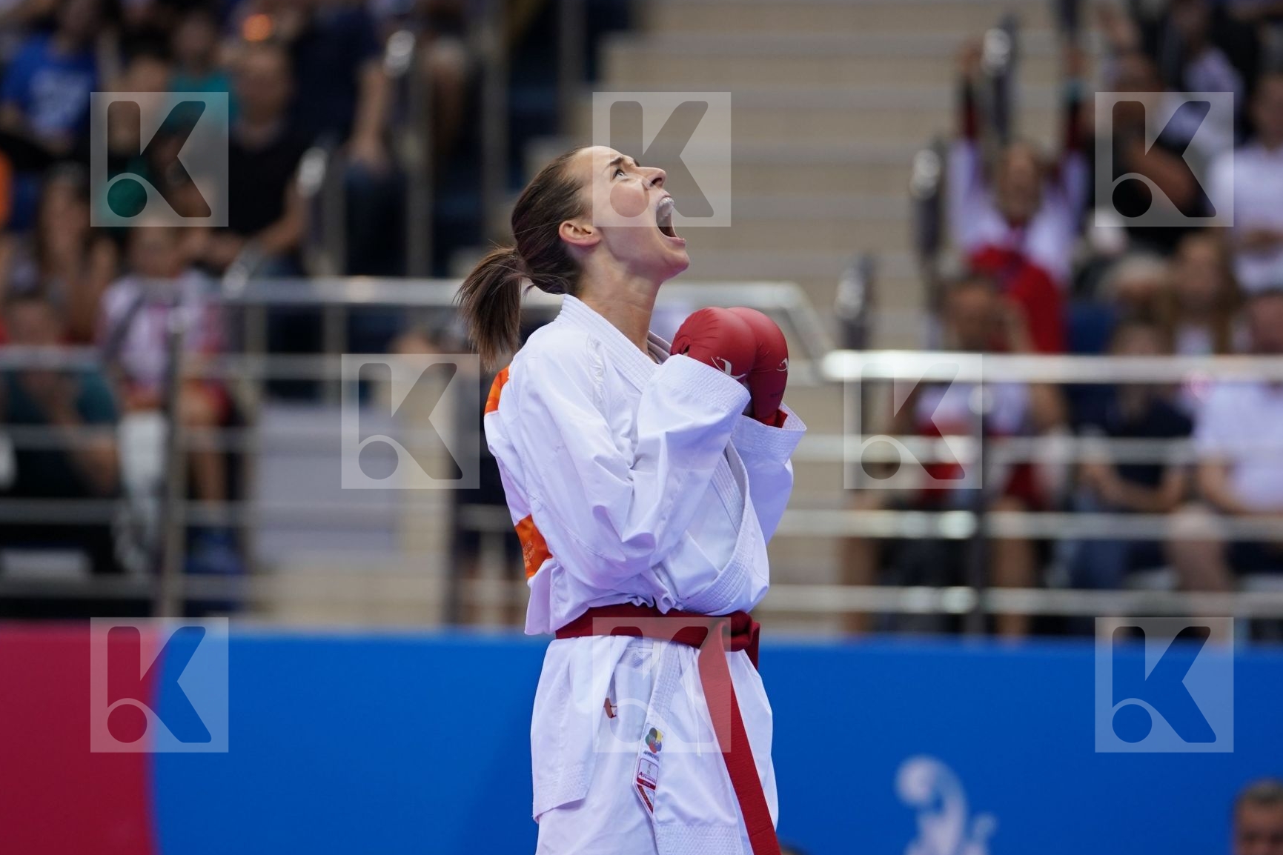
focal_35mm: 312
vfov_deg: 4.4
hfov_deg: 6.6
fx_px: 11118
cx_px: 662
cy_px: 422
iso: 1000
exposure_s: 1/1000
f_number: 2.8
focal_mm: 200
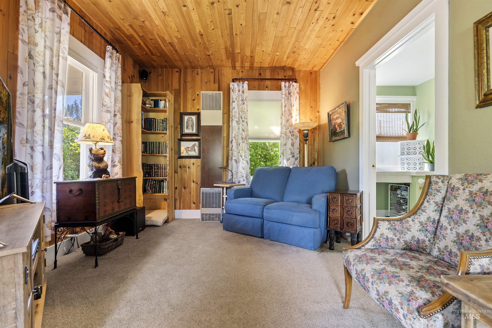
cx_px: 246
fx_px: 205
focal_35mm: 15
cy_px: 164
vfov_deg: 77.4
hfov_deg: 100.4
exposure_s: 1/1.67
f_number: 6.3
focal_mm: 15
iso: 320
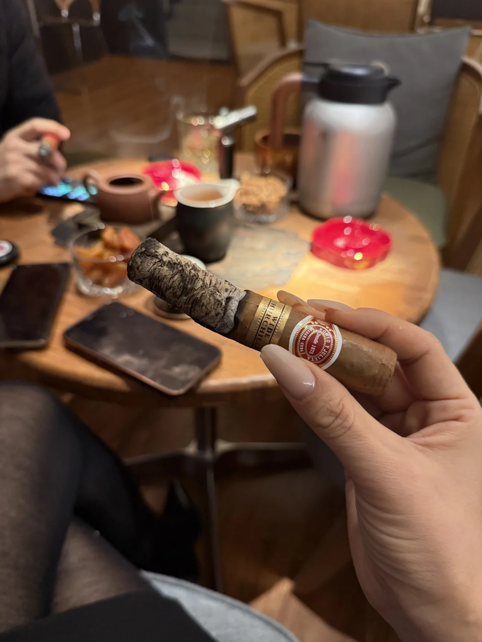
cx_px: 249
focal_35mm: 25
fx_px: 464
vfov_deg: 69.4
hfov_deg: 54.9
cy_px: 334
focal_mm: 6.76
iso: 640
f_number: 1.78
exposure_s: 1/33
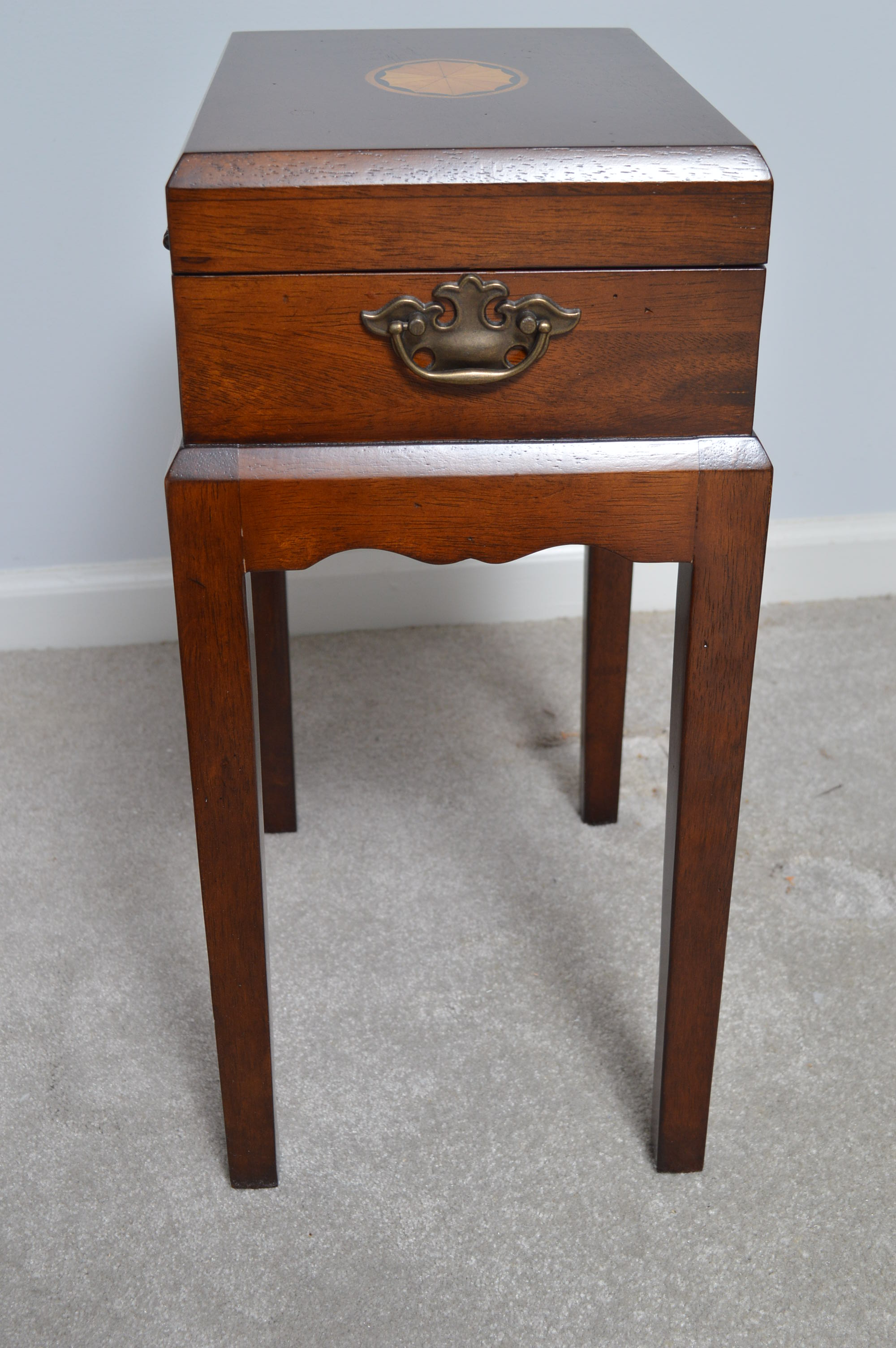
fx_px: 1683
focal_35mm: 45
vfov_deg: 43.6
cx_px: 448
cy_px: 674
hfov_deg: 29.8
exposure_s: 1/80
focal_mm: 30
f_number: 6.3
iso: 400
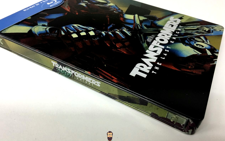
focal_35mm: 35
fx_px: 215
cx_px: 108
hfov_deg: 55.3
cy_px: 64
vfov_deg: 36.2
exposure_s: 1/17
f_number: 2.2
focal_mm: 4.15
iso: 64
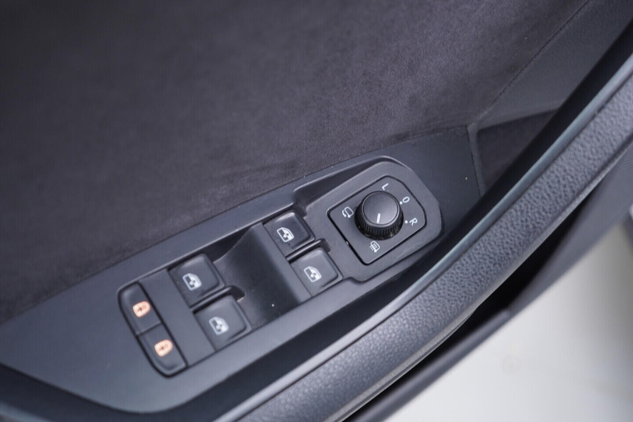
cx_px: 316
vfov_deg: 36.9
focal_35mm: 36
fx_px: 633
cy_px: 211
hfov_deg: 53.1
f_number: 2.8
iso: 250
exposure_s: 1/40
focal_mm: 24
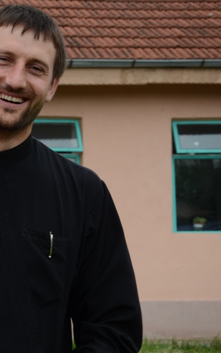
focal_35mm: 120
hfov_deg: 10.7
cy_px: 176
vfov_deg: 17.4
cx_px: -42
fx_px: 1156
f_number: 8
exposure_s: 1/125
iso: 125
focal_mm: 52
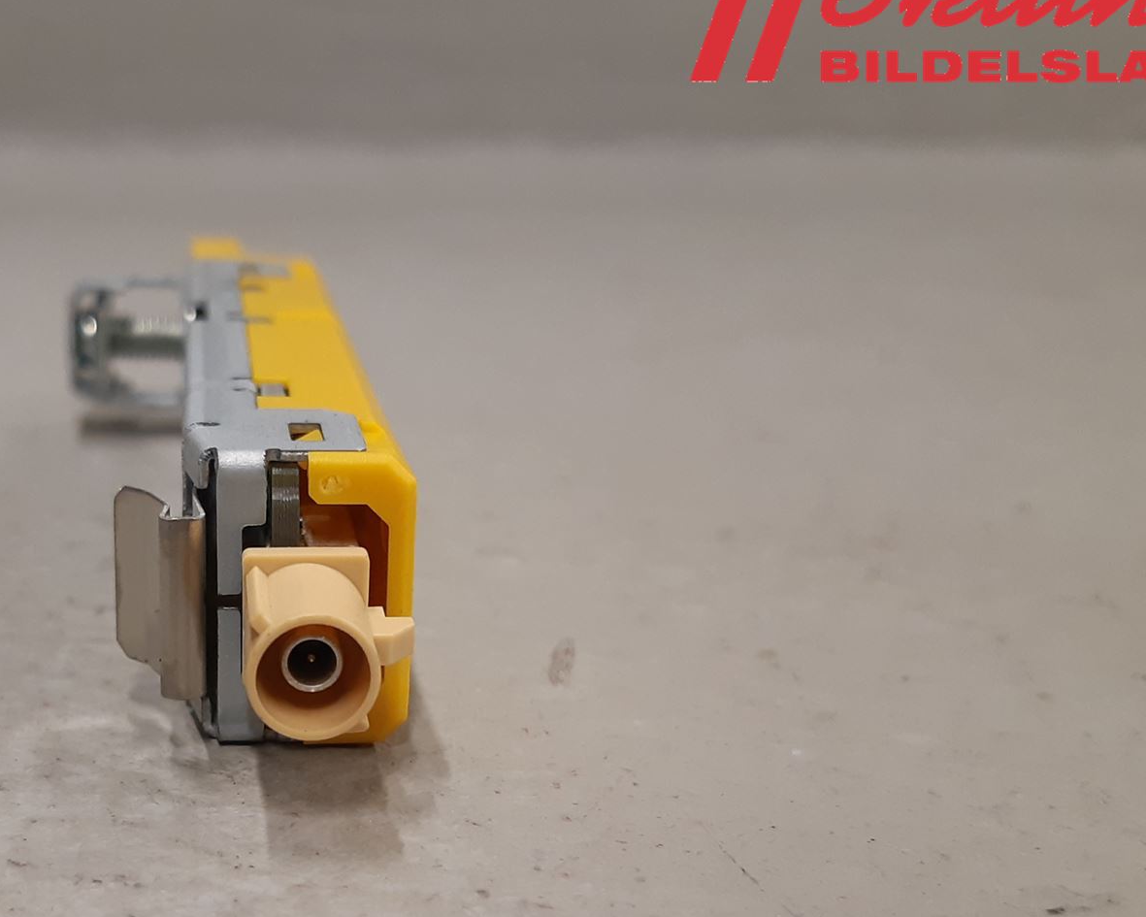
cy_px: 663
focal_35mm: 44
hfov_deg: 40.8
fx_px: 1492
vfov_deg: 33.6
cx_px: 292
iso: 125
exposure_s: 1/50
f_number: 1.7
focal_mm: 3.93
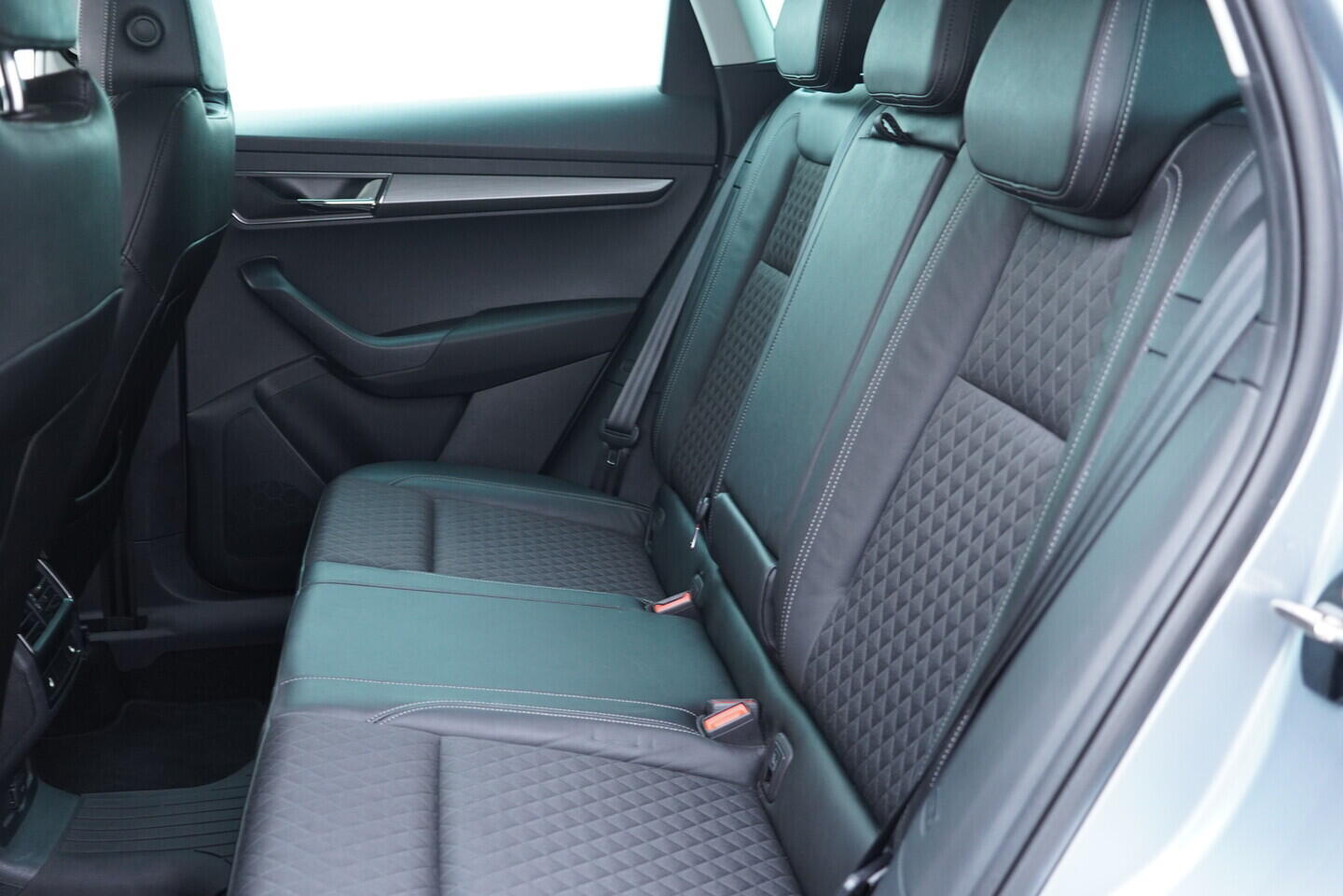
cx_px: 672
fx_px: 1343
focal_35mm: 36
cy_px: 448
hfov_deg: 53.1
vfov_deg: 36.9
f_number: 2.8
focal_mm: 24
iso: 800
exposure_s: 1/40
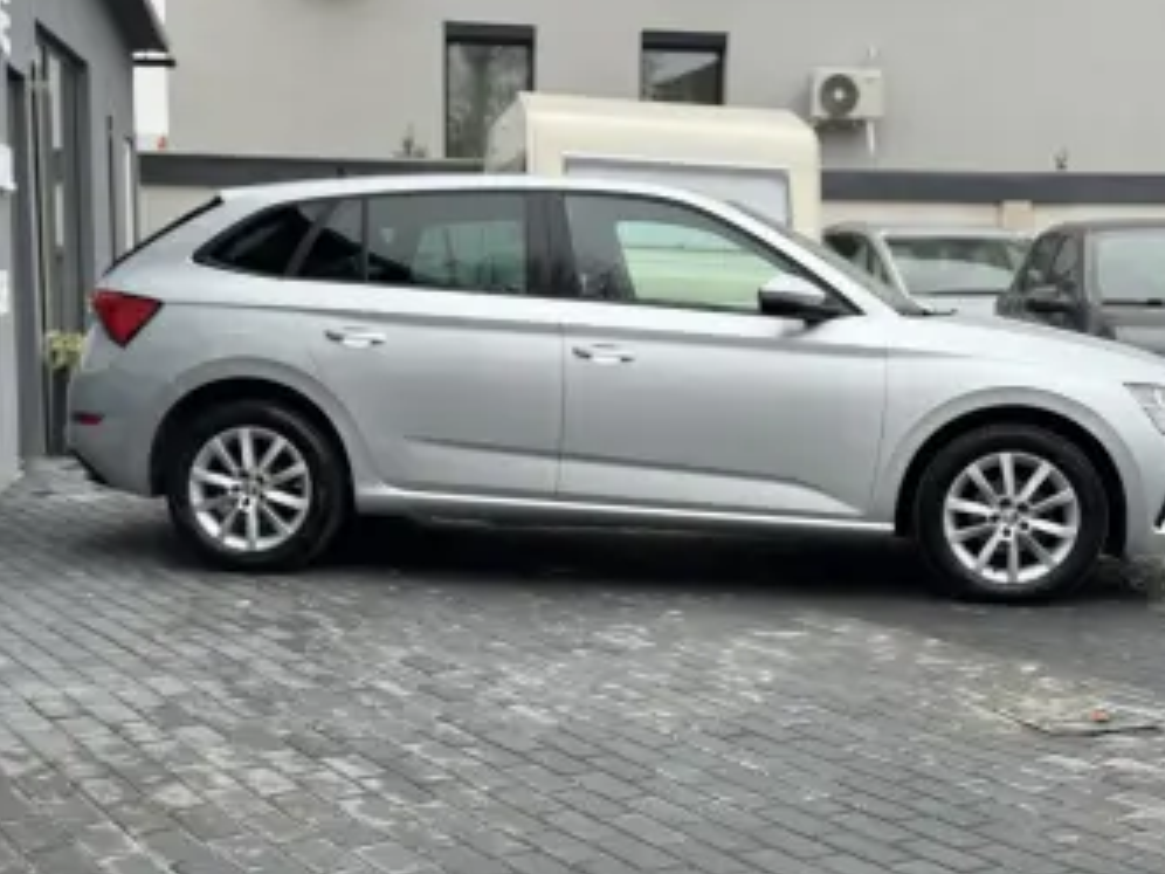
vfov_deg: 28.0
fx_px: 1750
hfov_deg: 36.8
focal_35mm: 52
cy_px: 463
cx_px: 628
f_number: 1.78
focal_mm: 6.76
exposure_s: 1/162
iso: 64
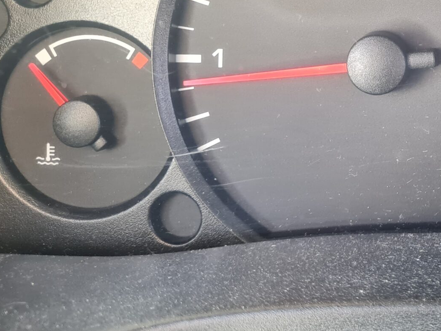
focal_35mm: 64
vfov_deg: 22.1
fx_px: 815
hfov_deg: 27.1
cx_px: 514
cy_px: 2
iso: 320
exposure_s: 1/100
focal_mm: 5.4
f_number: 1.8
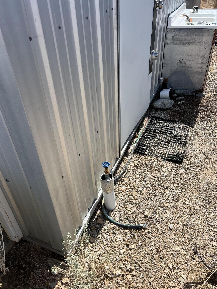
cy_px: 144
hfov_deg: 53.1
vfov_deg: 67.3
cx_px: 108
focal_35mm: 26
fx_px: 217
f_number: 1.5
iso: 50
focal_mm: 5.7
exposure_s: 1/3968
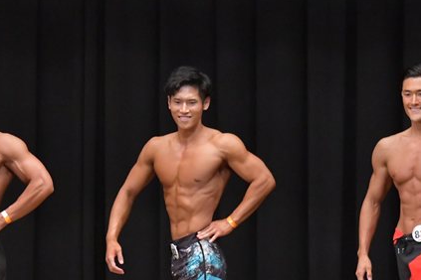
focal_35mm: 370
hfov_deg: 5.6
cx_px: 152
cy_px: 250
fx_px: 4327
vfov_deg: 3.7
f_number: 5.6
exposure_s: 1/400
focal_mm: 135
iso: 6400
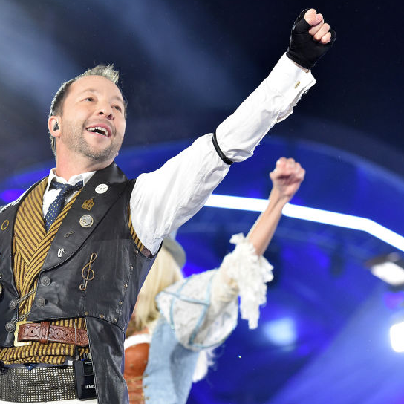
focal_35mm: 192
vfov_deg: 9.1
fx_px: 2535
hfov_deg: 9.1
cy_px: 238
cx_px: 117
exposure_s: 1/320
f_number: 4
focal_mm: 120
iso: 2000
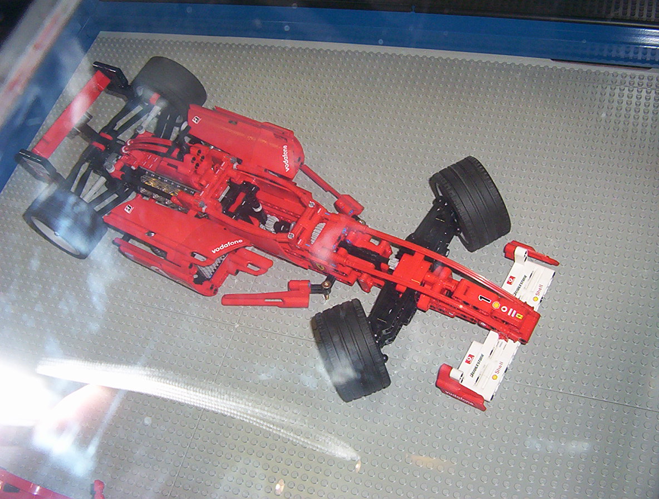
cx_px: 330
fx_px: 745
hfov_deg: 47.7
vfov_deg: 37.0
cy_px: 250
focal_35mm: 39
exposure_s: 1/60
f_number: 3.84
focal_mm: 5.26
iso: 140
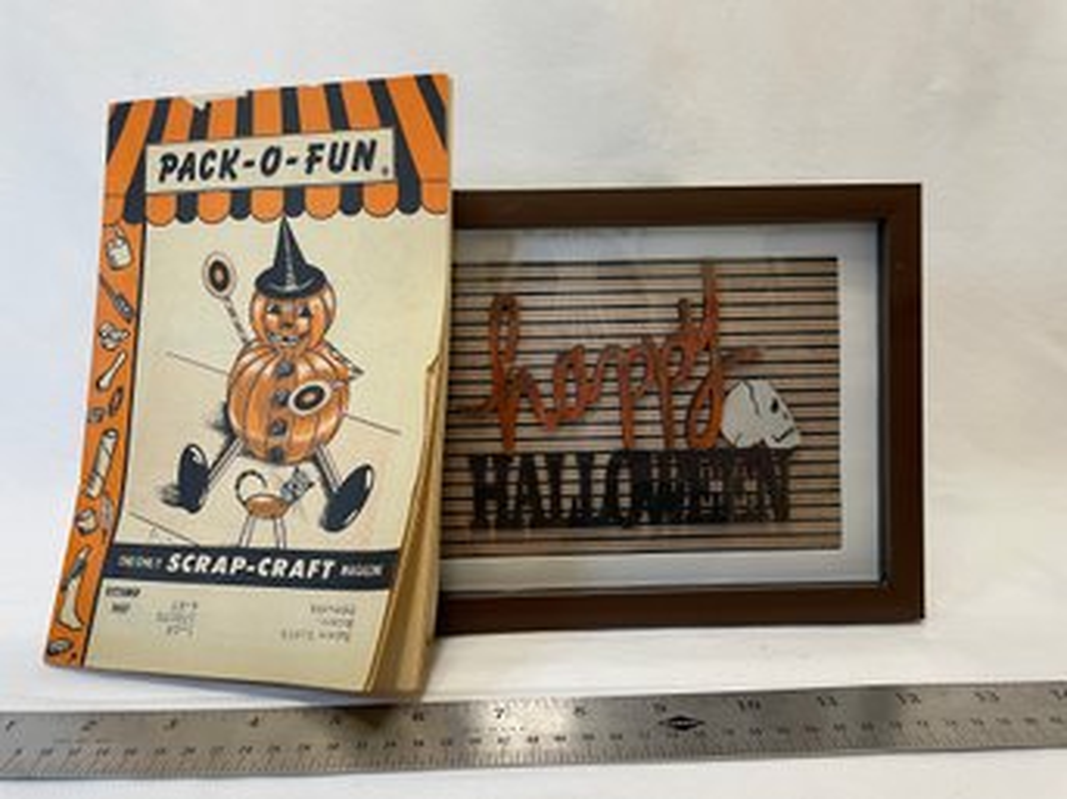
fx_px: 801
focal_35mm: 26
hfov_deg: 67.3
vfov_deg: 53.0
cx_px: 534
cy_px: 400
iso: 100
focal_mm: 4.2
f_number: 1.6
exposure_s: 1/60
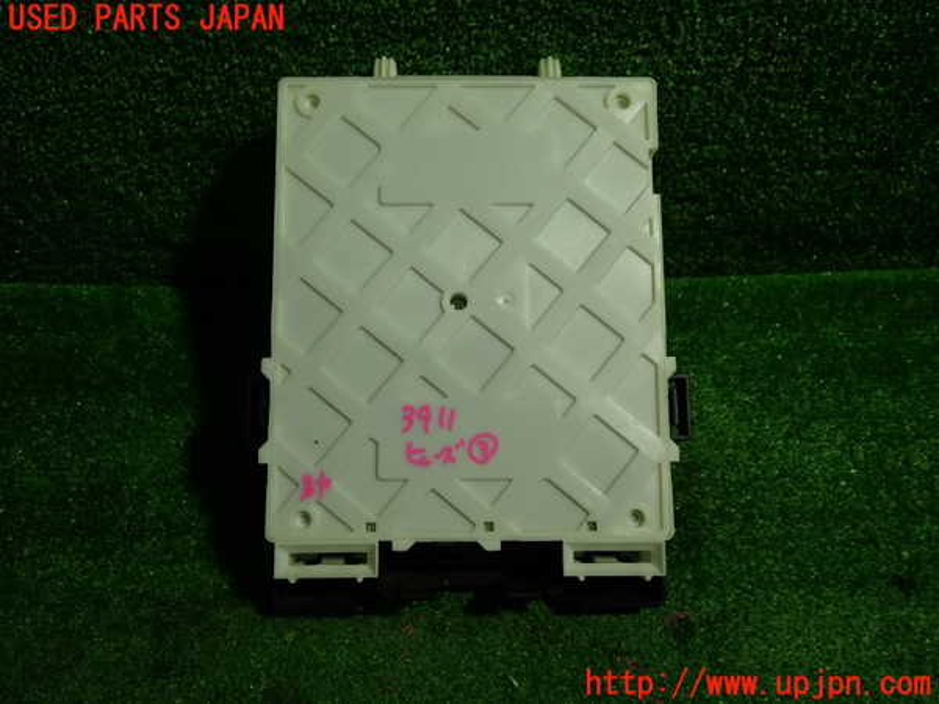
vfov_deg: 46.8
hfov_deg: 60.0
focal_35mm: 30
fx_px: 814
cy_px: 352
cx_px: 470
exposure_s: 1/60
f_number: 2.3
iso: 125
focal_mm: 5.4
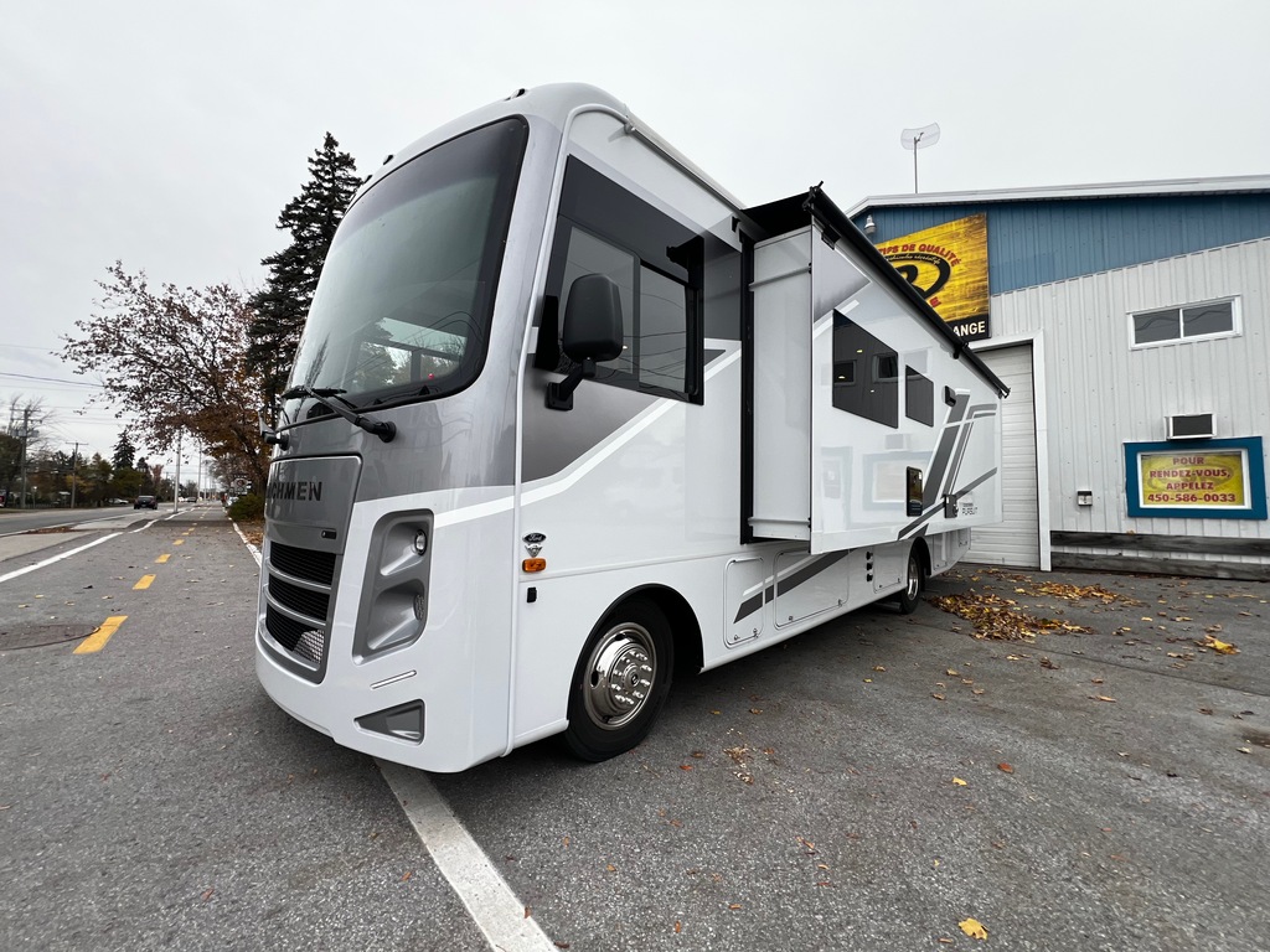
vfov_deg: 89.9
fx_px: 477
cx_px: 635
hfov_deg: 106.2
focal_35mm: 13
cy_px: 476
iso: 32
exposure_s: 1/283
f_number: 1.8
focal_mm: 1.57
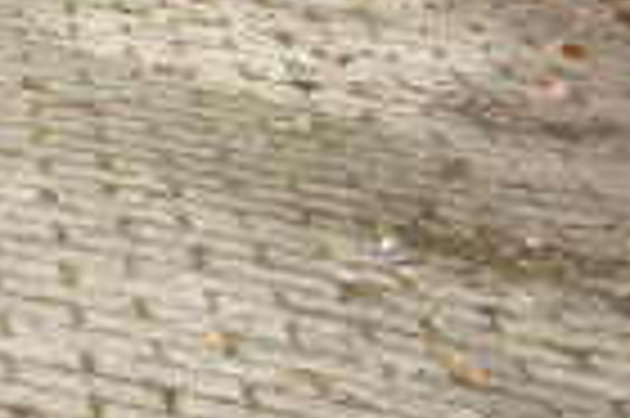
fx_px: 2307
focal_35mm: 132
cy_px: -863
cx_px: -1526
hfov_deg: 9.6
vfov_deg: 8.5
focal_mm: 18
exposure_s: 1/80
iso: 80
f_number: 4.5
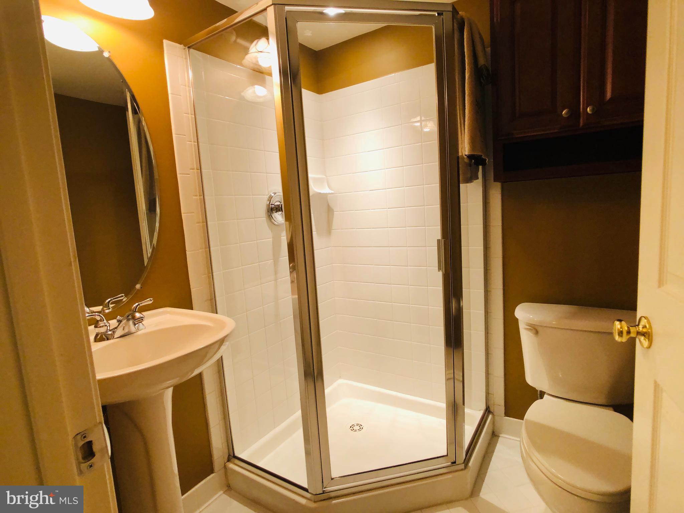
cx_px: 342
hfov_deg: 63.4
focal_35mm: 28
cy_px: 256
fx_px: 553
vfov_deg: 49.7
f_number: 1.8
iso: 125
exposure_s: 1/60
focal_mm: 3.99
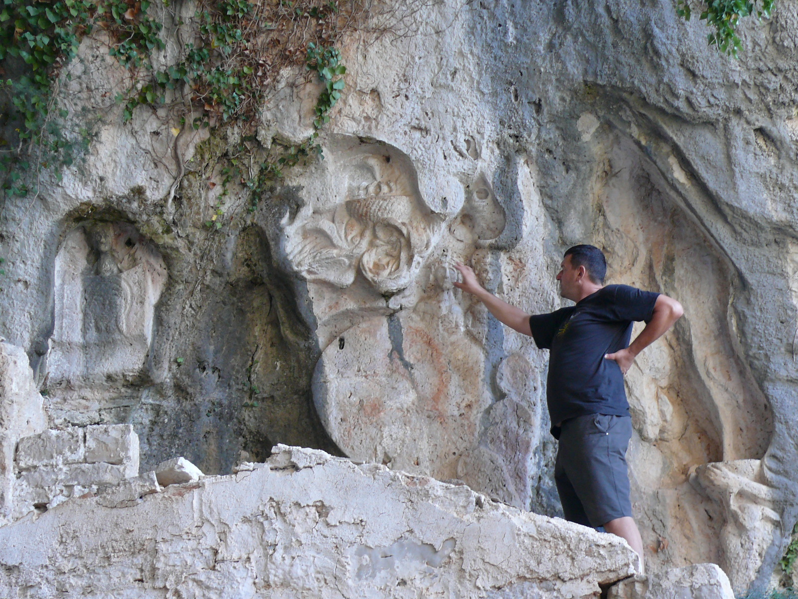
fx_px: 1545
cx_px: 399
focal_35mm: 67
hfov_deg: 29.0
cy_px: 300
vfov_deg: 21.9
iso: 125
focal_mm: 10.6
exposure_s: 1/30
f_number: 3.2
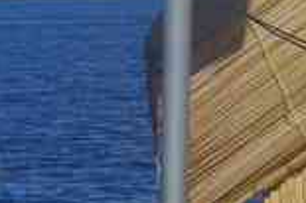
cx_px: 254
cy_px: 540
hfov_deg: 7.6
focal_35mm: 271
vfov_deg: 4.9
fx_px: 2301
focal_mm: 28
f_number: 11
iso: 200
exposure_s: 1/125
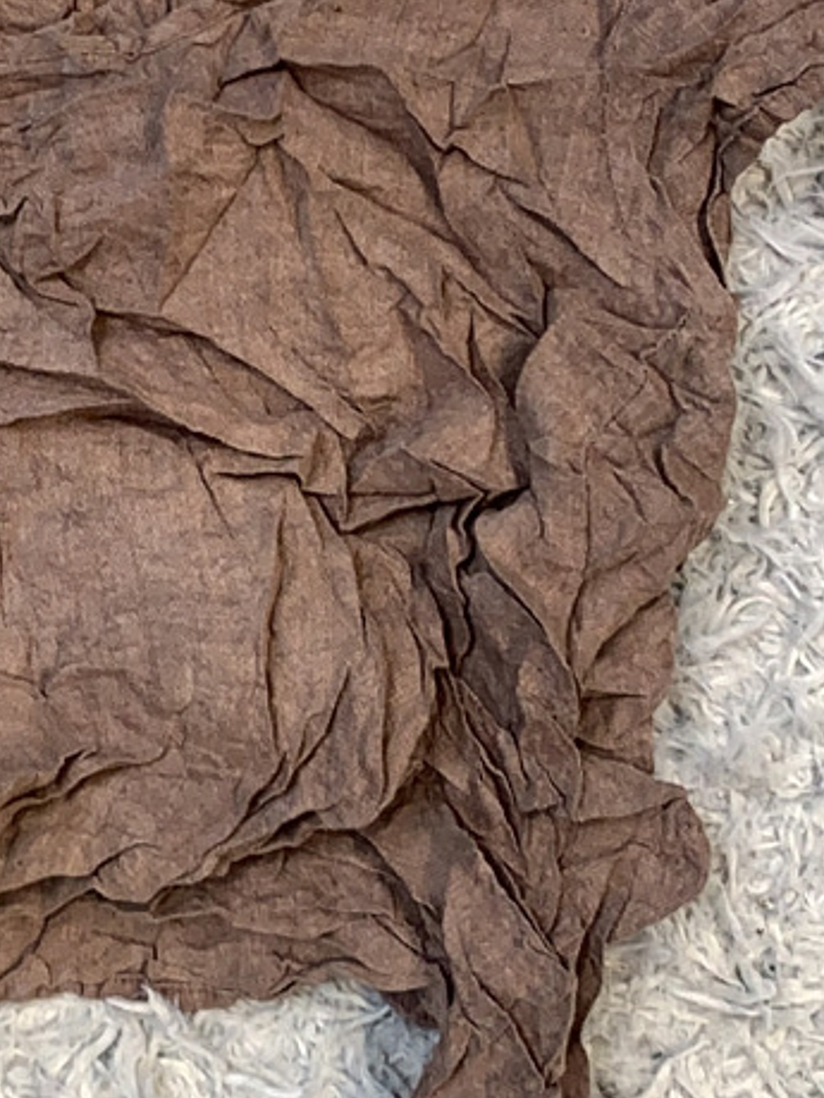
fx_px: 1936
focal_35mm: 61
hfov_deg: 23.6
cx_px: 153
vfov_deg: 31.5
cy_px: 406
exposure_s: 1/100
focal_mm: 4.25
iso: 64
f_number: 1.8
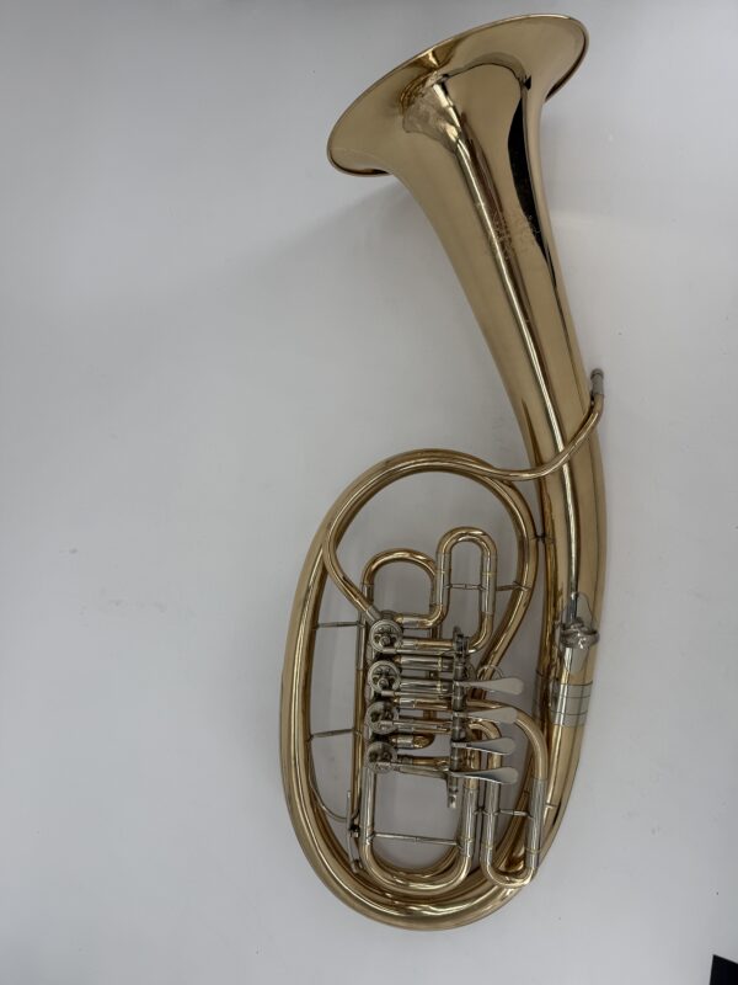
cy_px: 492
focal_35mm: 24
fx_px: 682
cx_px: 369
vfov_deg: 71.6
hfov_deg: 56.8
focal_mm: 6.76
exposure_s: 1/2053
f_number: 1.78
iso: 80
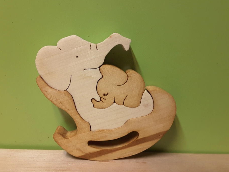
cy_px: 84
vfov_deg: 40.7
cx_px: 108
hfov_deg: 52.6
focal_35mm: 35
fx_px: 232
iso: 125
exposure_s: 1/25
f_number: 1.9
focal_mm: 2.9
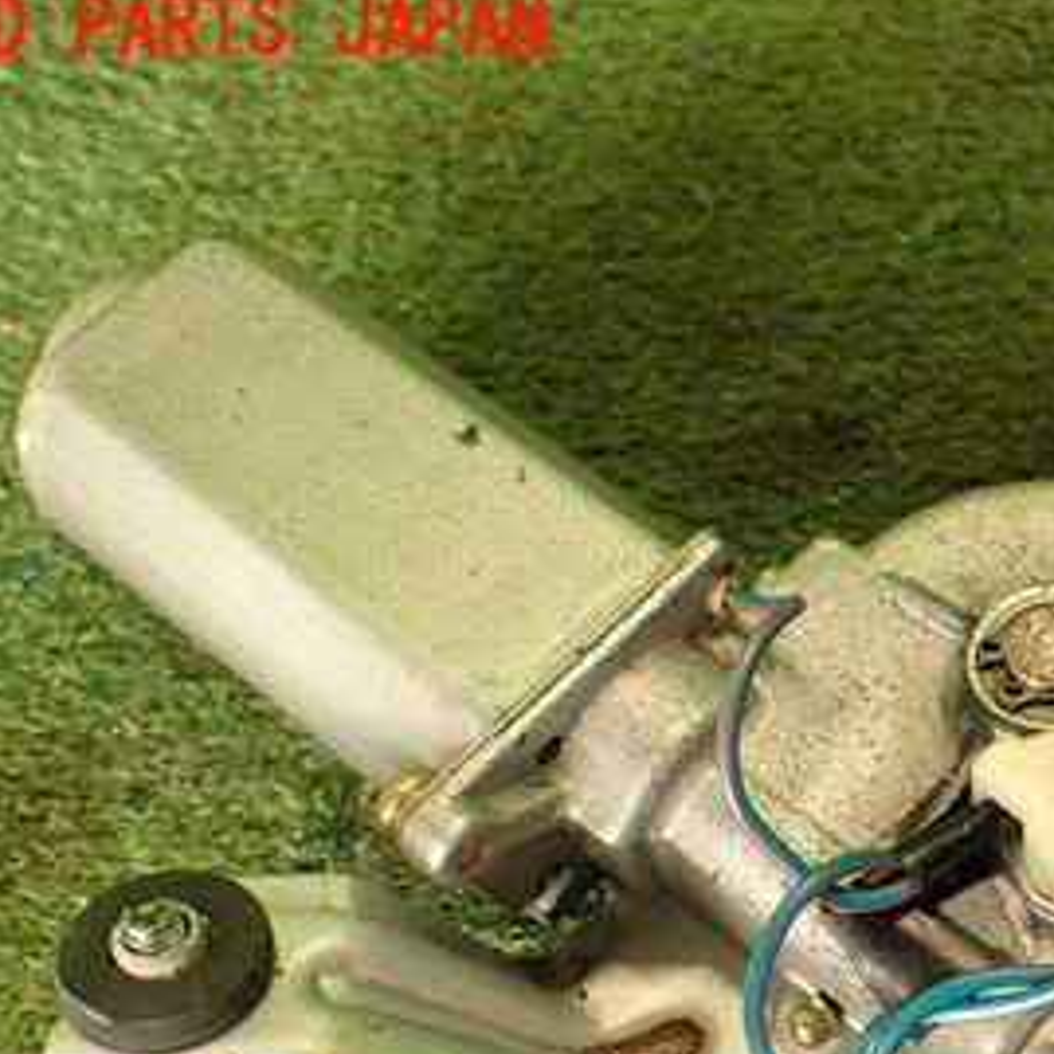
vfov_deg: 26.7
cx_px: 1011
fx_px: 2170
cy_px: 862
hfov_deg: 26.1
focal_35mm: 63
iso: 200
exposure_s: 1/40
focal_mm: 5.79
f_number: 2.4
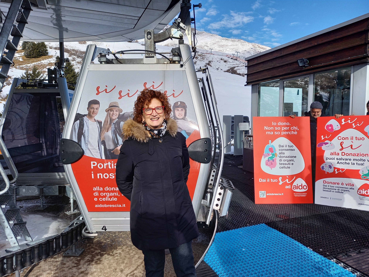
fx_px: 266
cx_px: 184
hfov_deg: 69.4
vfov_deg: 54.9
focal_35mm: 25
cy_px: 138
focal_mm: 4.65
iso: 50
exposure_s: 1/863
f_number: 1.8
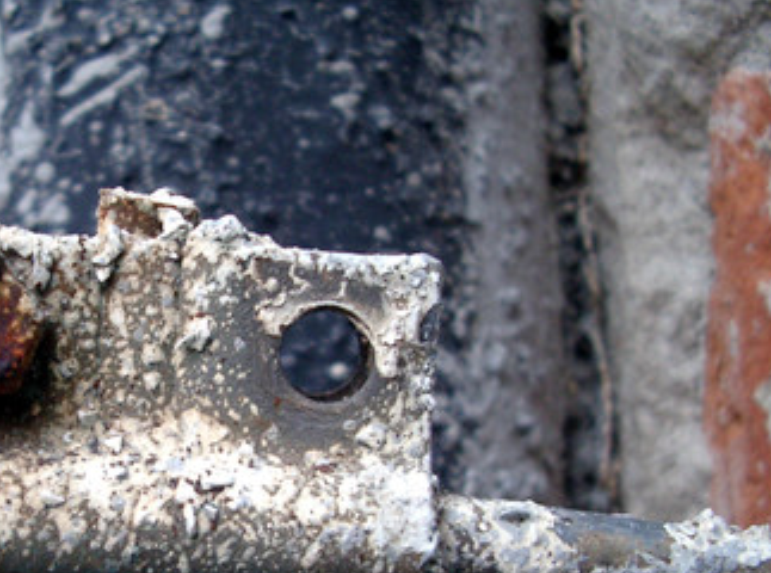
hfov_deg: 30.3
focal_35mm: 63
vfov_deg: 22.8
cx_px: 184
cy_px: 464
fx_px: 1399
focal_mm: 7.6
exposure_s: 1/50
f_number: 2.6
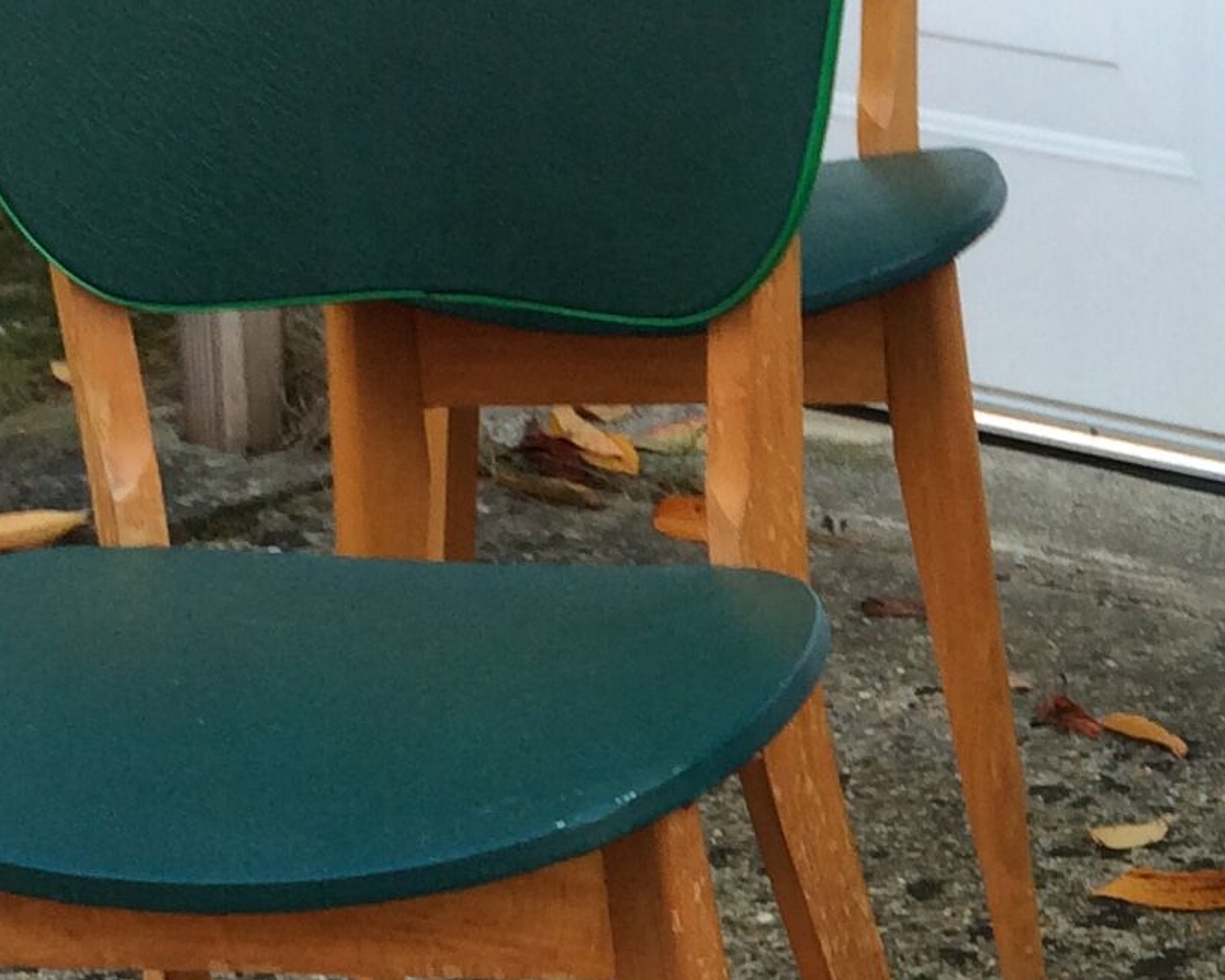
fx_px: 4133
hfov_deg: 15.8
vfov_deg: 13.2
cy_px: 1110
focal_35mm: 114
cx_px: 1686
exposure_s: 1/100
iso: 40
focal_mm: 4.15
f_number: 2.2
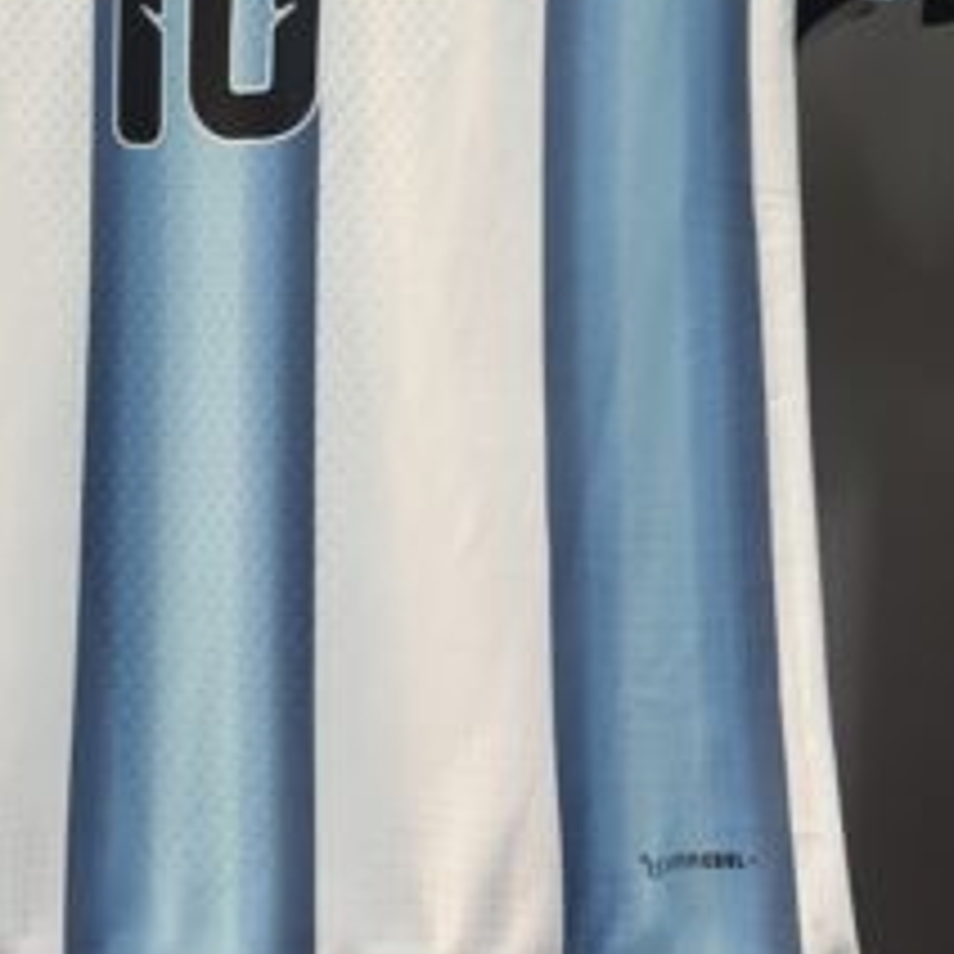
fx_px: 1933
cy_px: 70
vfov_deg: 26.6
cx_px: 234
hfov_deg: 27.3
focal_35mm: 62
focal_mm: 5.96
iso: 125
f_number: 1.6
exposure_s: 1/100
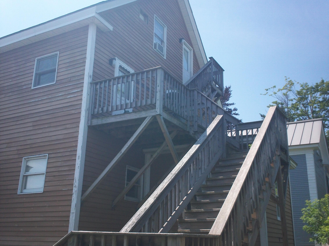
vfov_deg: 37.7
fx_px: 361
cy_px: 123
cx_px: 164
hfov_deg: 49.0
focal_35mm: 38
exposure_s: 1/400
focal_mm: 6.3
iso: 80
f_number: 4.5
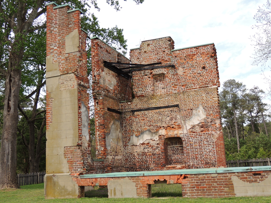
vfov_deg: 36.0
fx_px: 313
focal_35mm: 40
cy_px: 102
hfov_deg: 46.8
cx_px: 136
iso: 100
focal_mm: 7.1
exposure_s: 1/640
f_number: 3.3
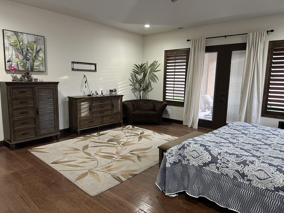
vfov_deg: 56.8
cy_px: 106
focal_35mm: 24
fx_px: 197
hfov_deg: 71.6
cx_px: 142
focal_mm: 6.86
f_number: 1.78
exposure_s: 1/60
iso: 320
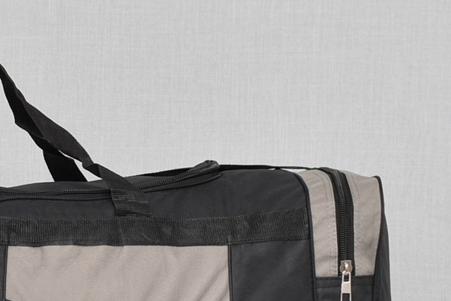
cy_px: 265
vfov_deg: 16.5
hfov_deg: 23.6
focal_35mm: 82
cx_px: -4
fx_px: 1028
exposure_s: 1/60
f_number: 5.6
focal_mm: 26
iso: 100
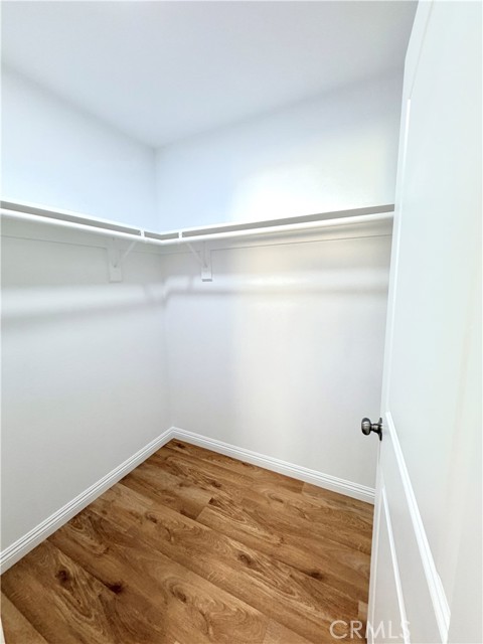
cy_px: 322
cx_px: 242
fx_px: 260
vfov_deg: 102.1
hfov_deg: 85.7
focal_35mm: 14
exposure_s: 1/120
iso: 200
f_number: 2.2
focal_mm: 2.22
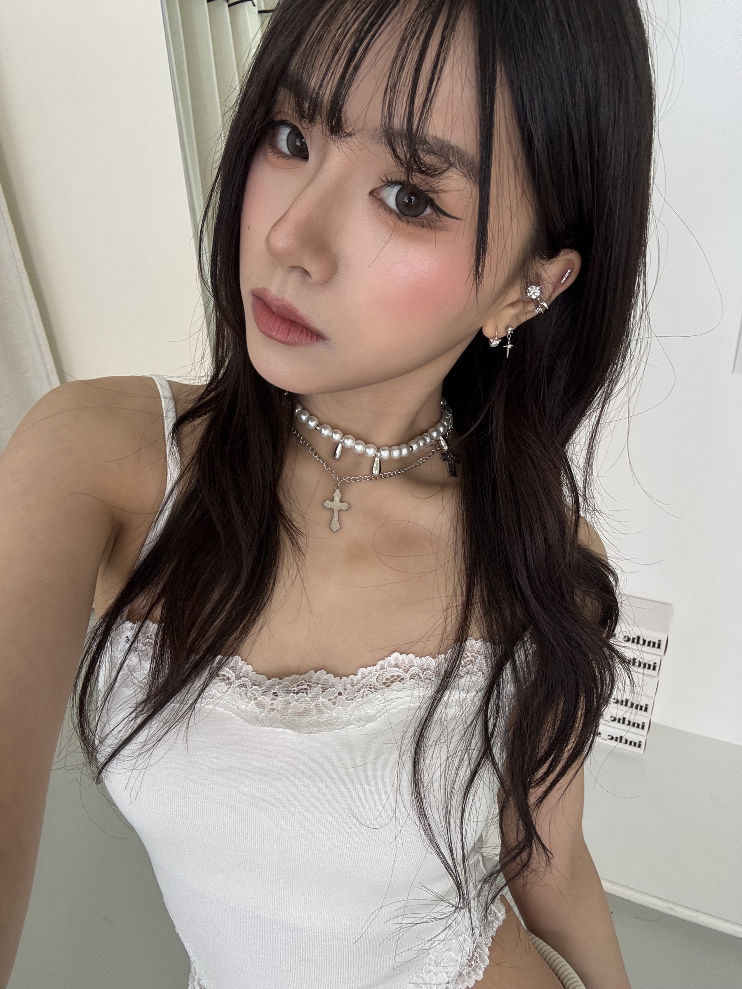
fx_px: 657
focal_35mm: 23
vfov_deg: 73.9
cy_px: 494
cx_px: 371
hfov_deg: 58.9
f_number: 1.9
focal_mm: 2.69
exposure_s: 1/64
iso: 80
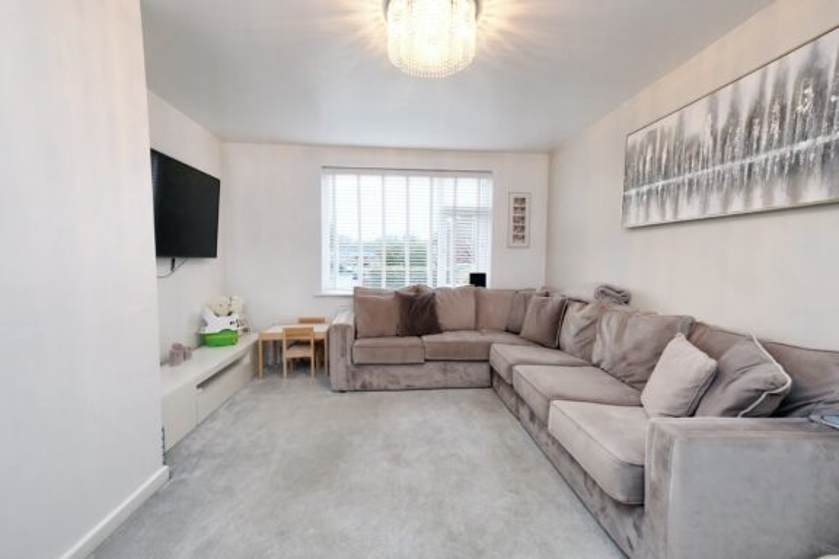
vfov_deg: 77.3
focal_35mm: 15
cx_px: 420
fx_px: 350
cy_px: 280
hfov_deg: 100.4
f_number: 5.6
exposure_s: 1/210
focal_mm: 10
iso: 4000
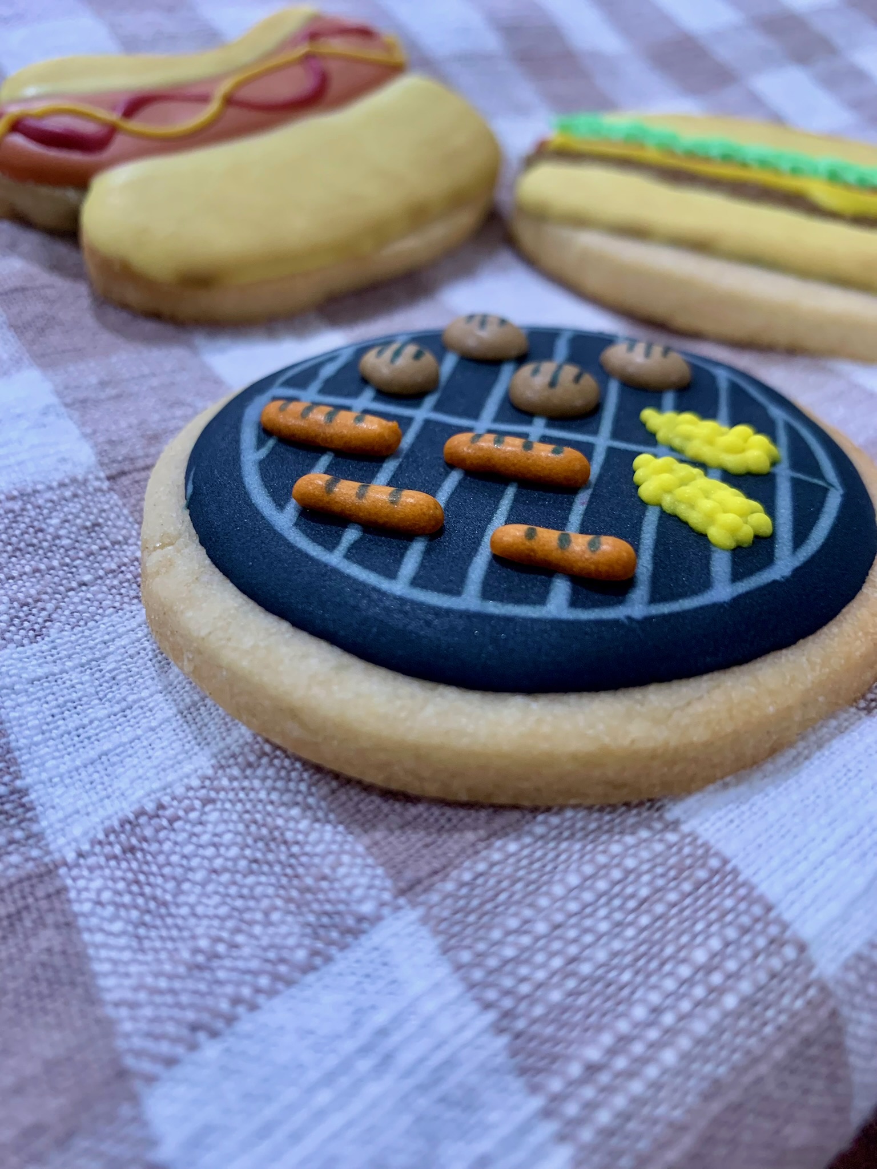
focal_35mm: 26
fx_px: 878
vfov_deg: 67.3
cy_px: 584
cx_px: 438
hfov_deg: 53.1
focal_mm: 4.25
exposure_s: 1/60
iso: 160
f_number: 1.8
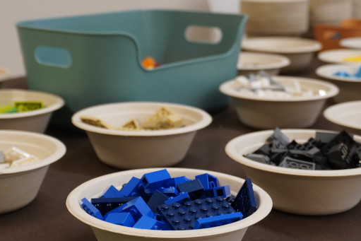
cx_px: 141
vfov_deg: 18.7
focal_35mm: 73
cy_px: 126
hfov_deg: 27.7
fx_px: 730
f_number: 5
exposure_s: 1/160
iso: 1250
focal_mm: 31
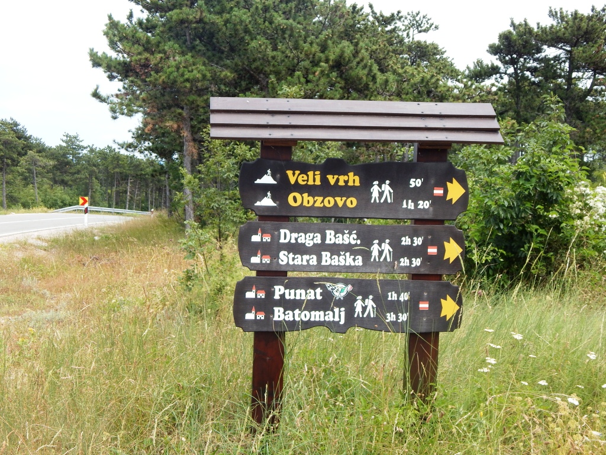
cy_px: 228
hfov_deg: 39.7
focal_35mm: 48
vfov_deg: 30.3
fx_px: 840
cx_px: 303
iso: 125
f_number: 3.7
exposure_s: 1/500
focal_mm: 8.6
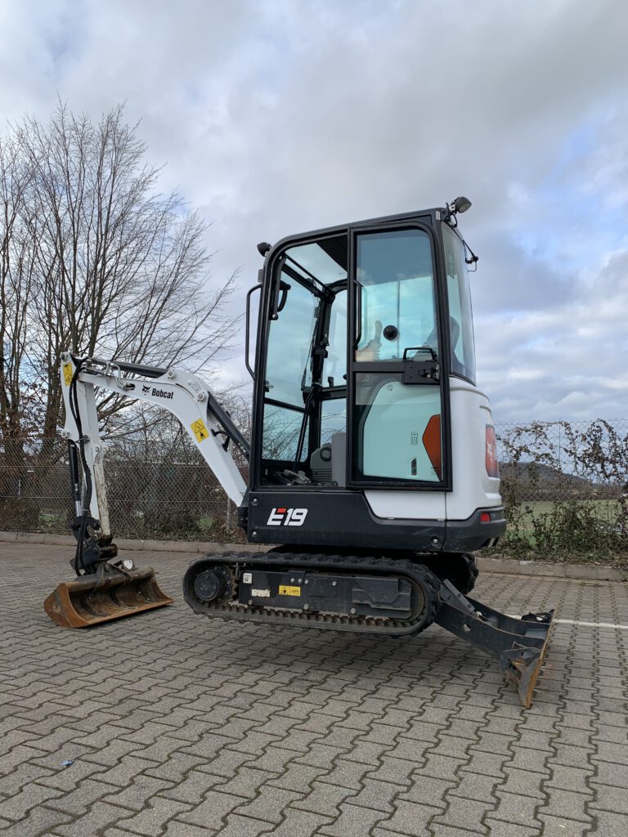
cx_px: 314
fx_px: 629
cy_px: 418
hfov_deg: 53.1
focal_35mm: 26
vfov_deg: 67.3
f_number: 1.8
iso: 25
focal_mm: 4.25
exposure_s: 1/962
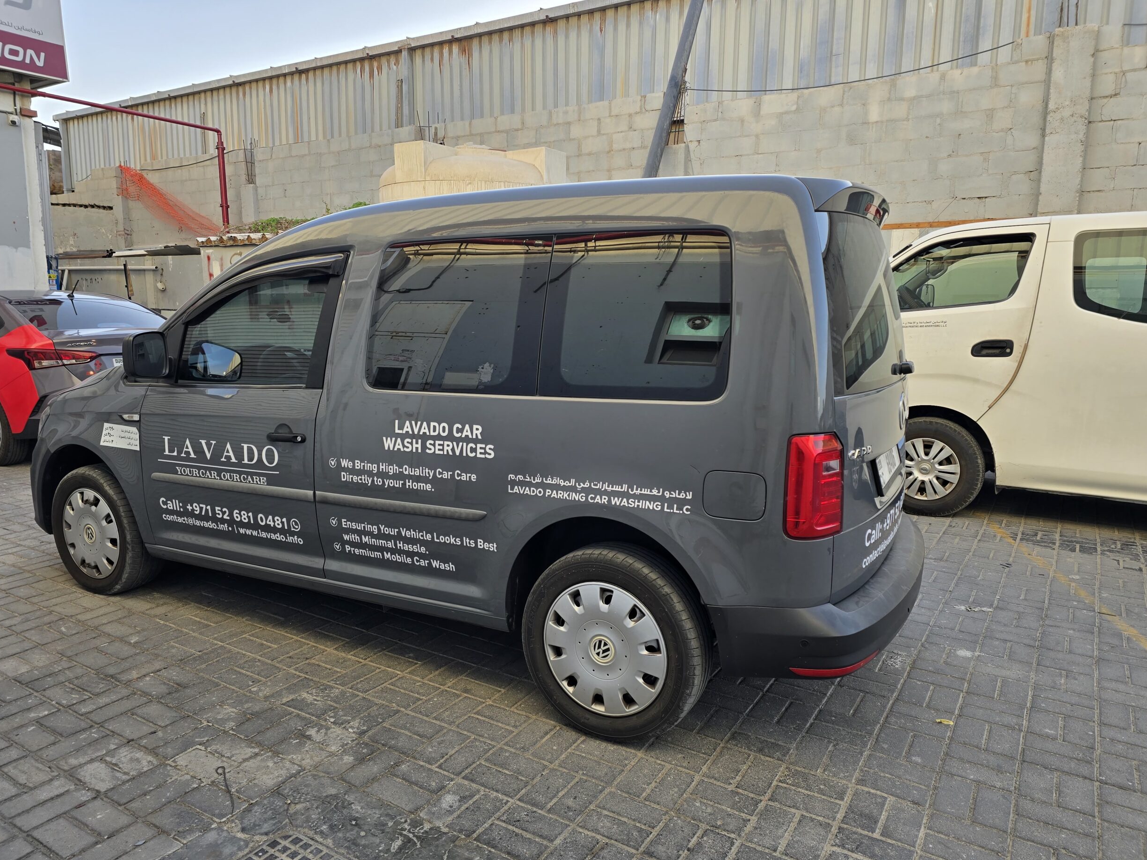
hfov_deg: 71.6
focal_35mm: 24
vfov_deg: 56.8
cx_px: 580
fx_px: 795
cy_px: 433
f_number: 1.7
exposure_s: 1/206
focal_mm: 6.3
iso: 12
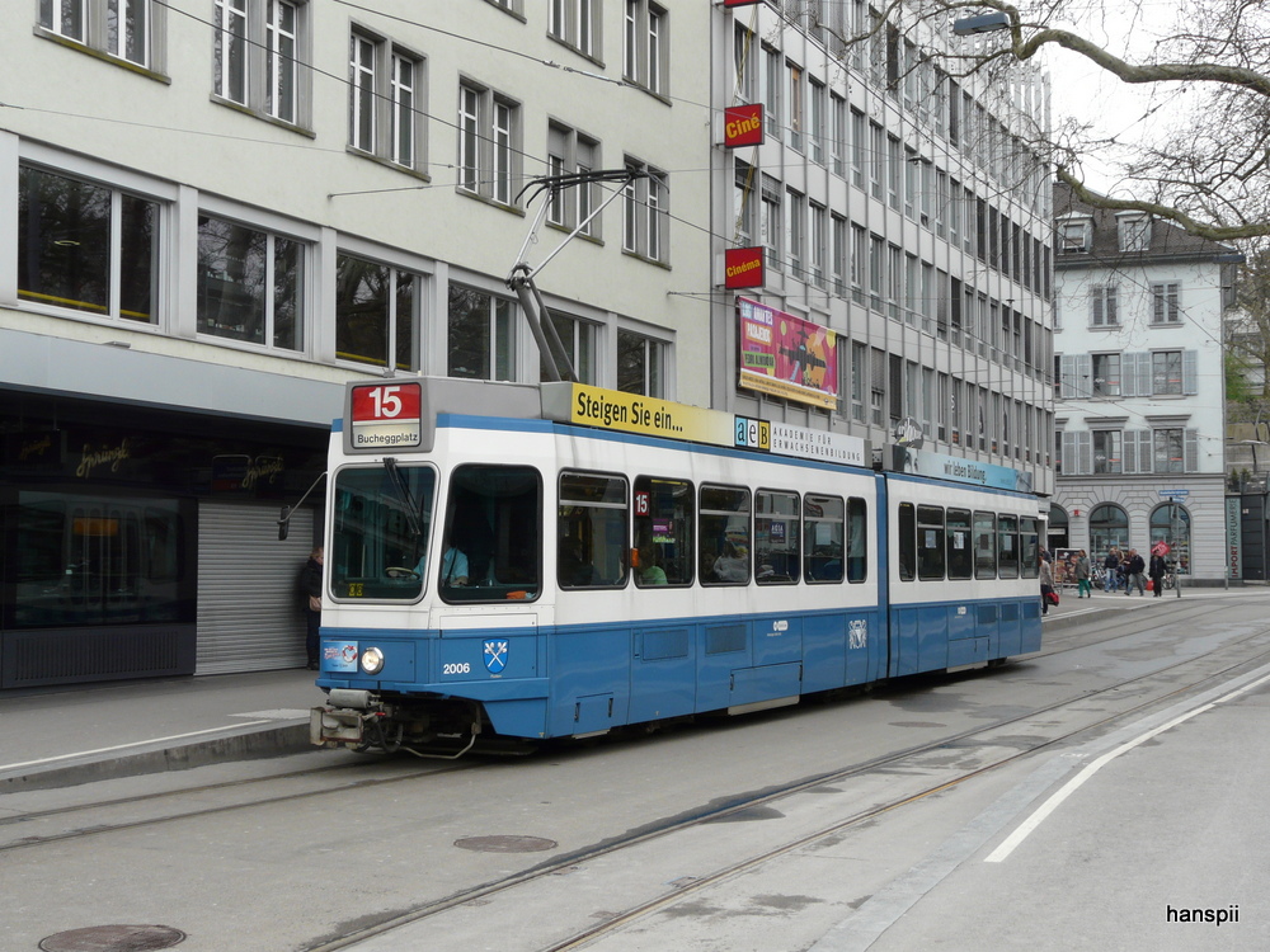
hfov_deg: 40.4
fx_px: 1724
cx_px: 635
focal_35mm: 47
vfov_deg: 30.9
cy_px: 476
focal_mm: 7.7
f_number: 4
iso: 100
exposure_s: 1/160
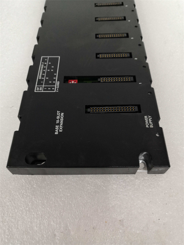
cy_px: 122
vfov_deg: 65.3
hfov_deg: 51.4
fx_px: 191
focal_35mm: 27
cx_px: 92
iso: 250
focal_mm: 3.95
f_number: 1.8
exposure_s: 1/33.3
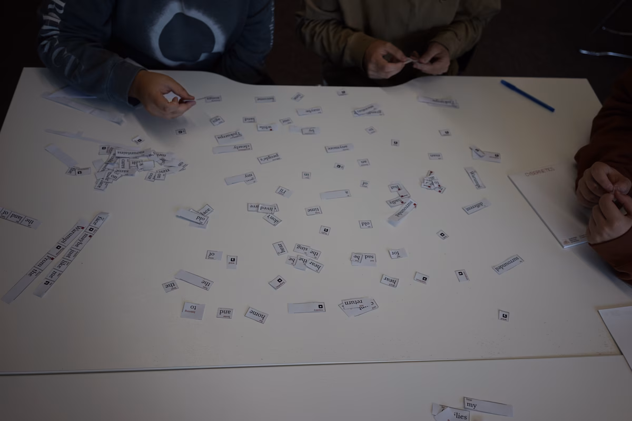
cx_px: 316
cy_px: 210
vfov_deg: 37.9
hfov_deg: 54.4
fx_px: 614
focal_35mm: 35
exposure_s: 1/100
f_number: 2.8
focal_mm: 35
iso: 100
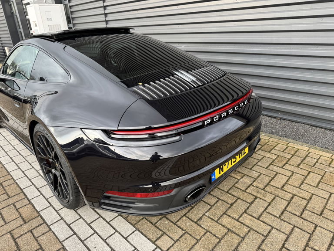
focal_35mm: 24
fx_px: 232
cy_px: 126
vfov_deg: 56.8
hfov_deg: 71.6
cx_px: 167
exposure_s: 1/121
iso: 64
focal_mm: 6.76
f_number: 1.78
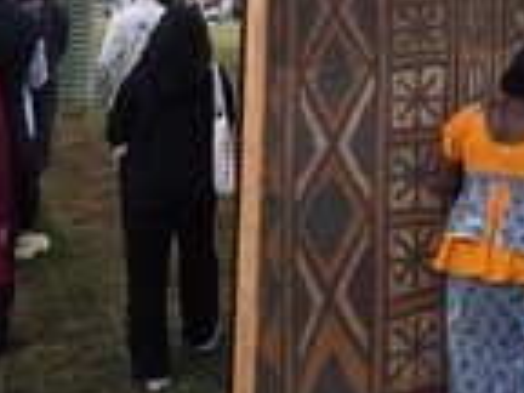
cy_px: -87
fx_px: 817
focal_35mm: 54
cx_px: 495
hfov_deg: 33.2
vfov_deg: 24.3
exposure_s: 1/120
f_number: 1.9
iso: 100
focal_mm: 2.2
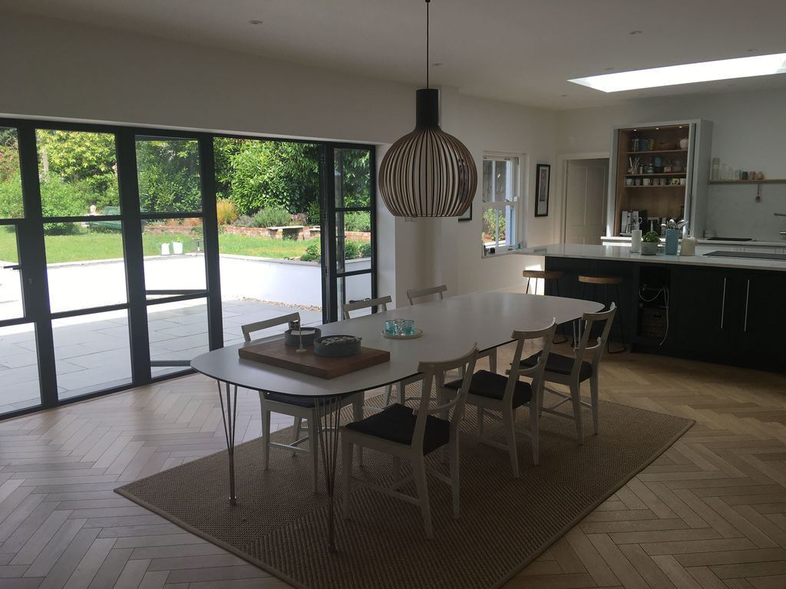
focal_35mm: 29
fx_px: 658
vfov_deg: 48.2
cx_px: 393
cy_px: 294
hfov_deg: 61.7
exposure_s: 1/392
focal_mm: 4.15
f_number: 2.2
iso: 25
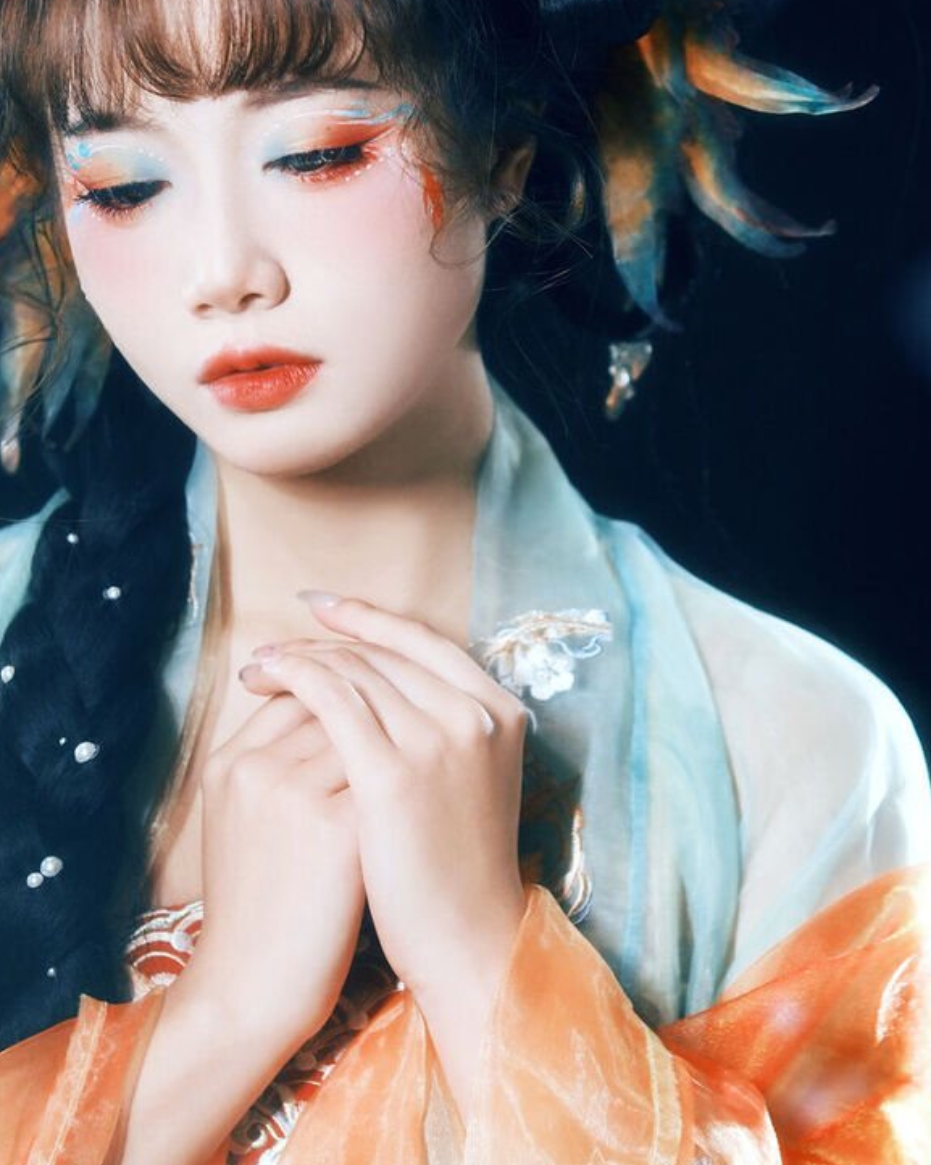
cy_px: 524
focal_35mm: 172
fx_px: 5928
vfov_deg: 11.2
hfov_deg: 9.0
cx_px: 345
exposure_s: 1/500
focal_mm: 56
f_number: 1.8
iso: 1000
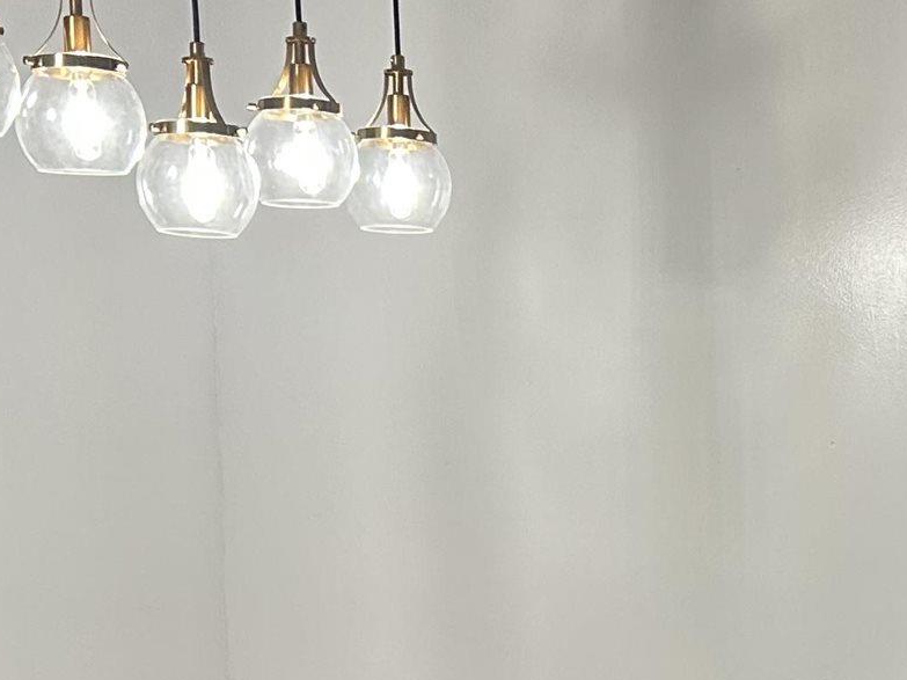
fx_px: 2672
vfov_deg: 13.6
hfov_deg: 19.1
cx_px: 688
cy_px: 1019
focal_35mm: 102
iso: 64
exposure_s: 1/120
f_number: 1.5
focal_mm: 5.7
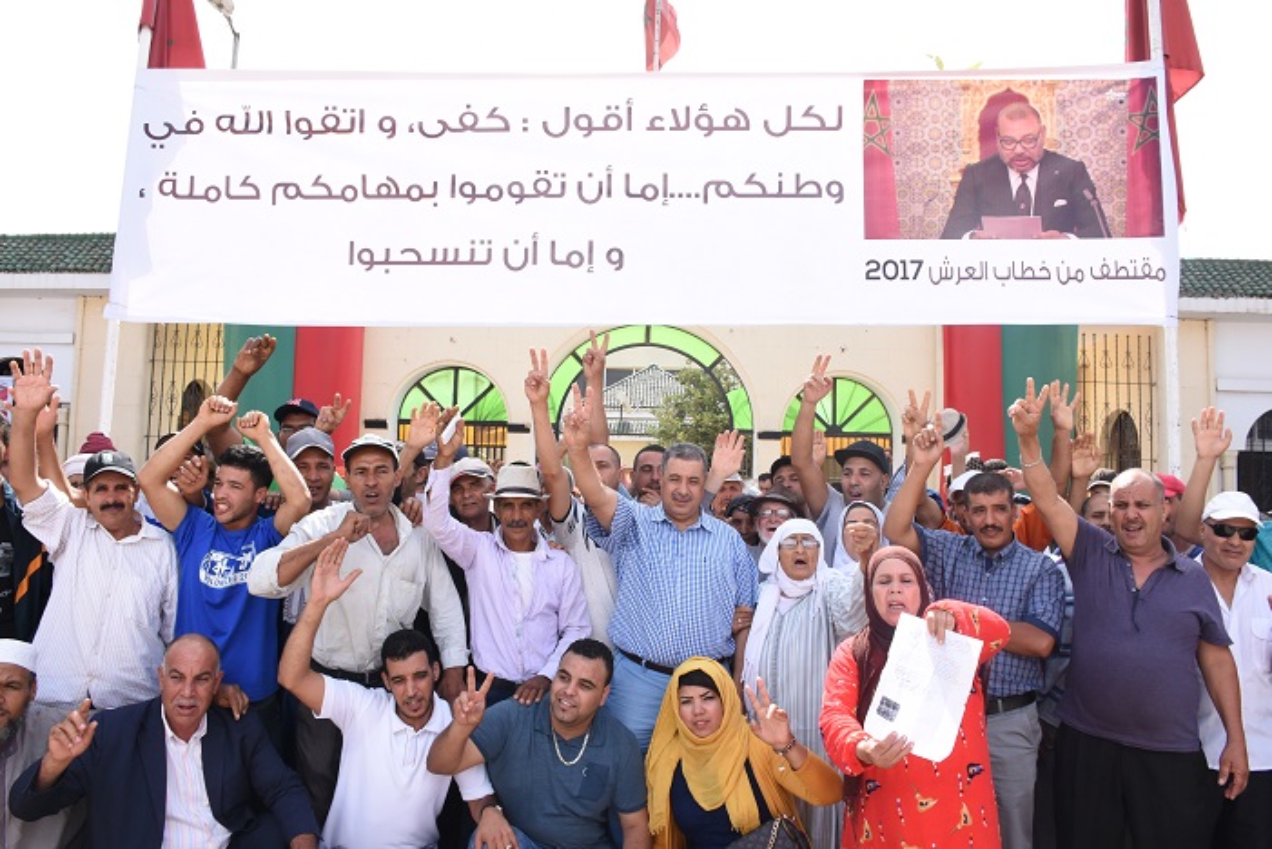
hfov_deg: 67.4
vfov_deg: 48.0
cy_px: 424
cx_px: 636
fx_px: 954
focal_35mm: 27
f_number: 10
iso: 640
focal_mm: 18
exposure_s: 1/400
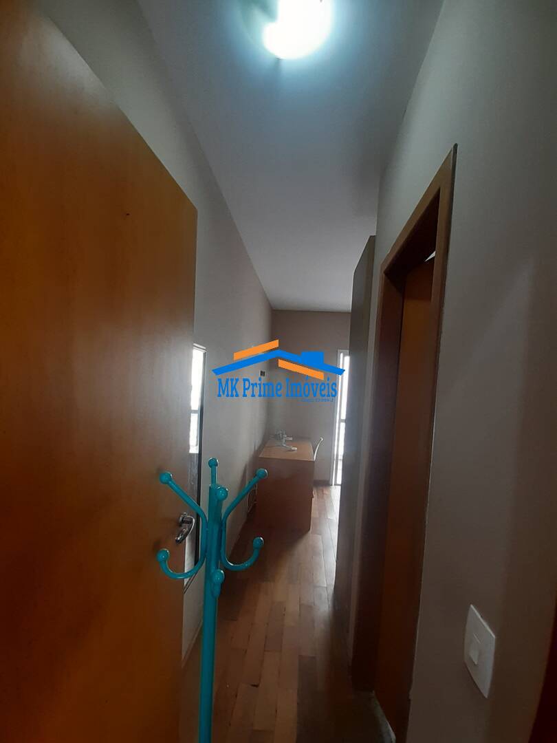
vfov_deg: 106.2
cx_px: 278
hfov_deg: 89.9
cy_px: 372
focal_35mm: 13
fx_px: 279
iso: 160
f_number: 2.2
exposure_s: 1/40
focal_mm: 1.13
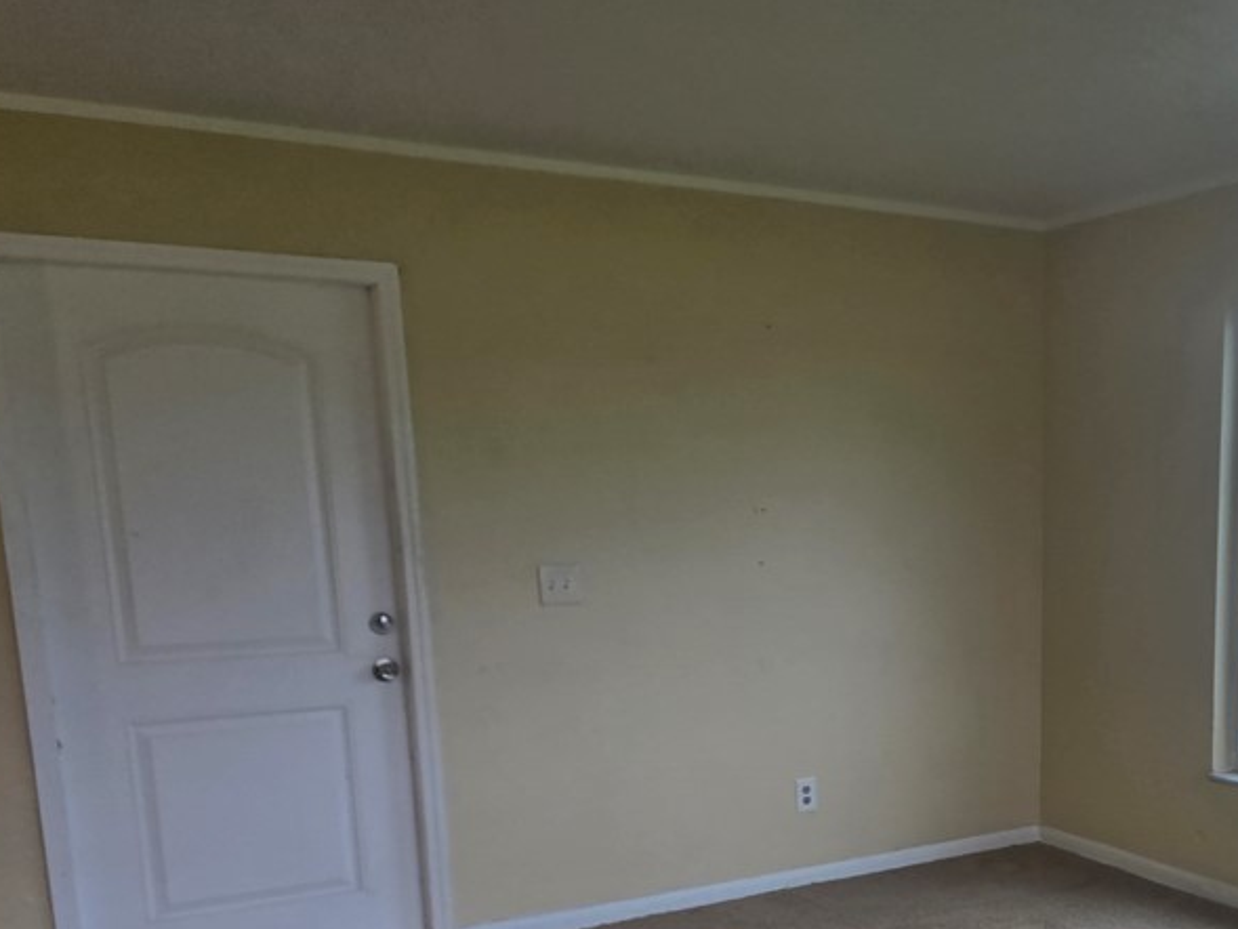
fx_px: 1431
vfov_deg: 34.7
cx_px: 1013
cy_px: 763
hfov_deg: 44.2
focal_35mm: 40
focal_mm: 6.3
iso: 80
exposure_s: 1/180
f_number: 1.7
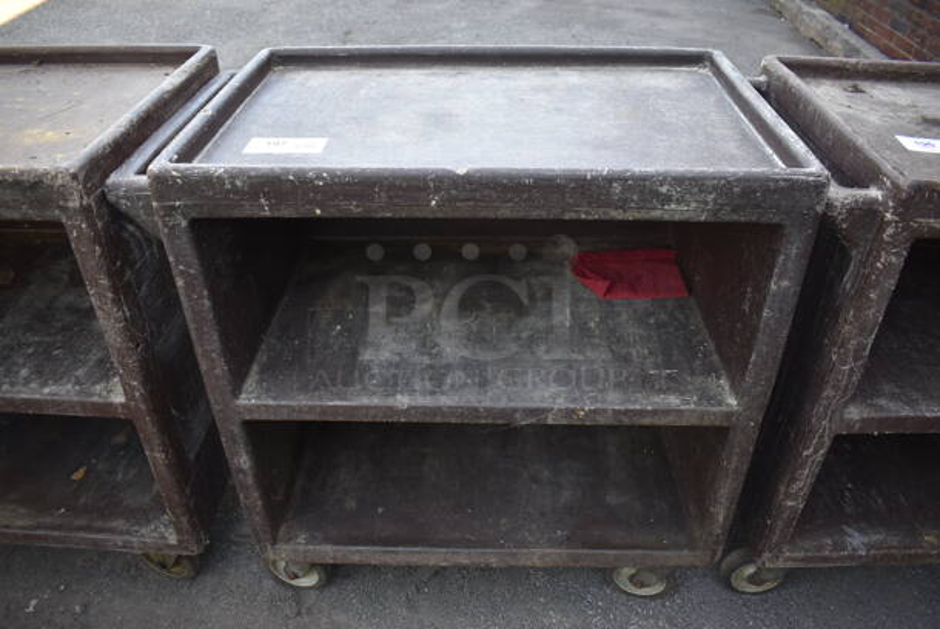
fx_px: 706
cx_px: 470
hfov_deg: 67.3
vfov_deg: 48.0
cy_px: 314
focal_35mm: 27
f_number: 3.5
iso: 400
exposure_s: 1/250
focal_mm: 18
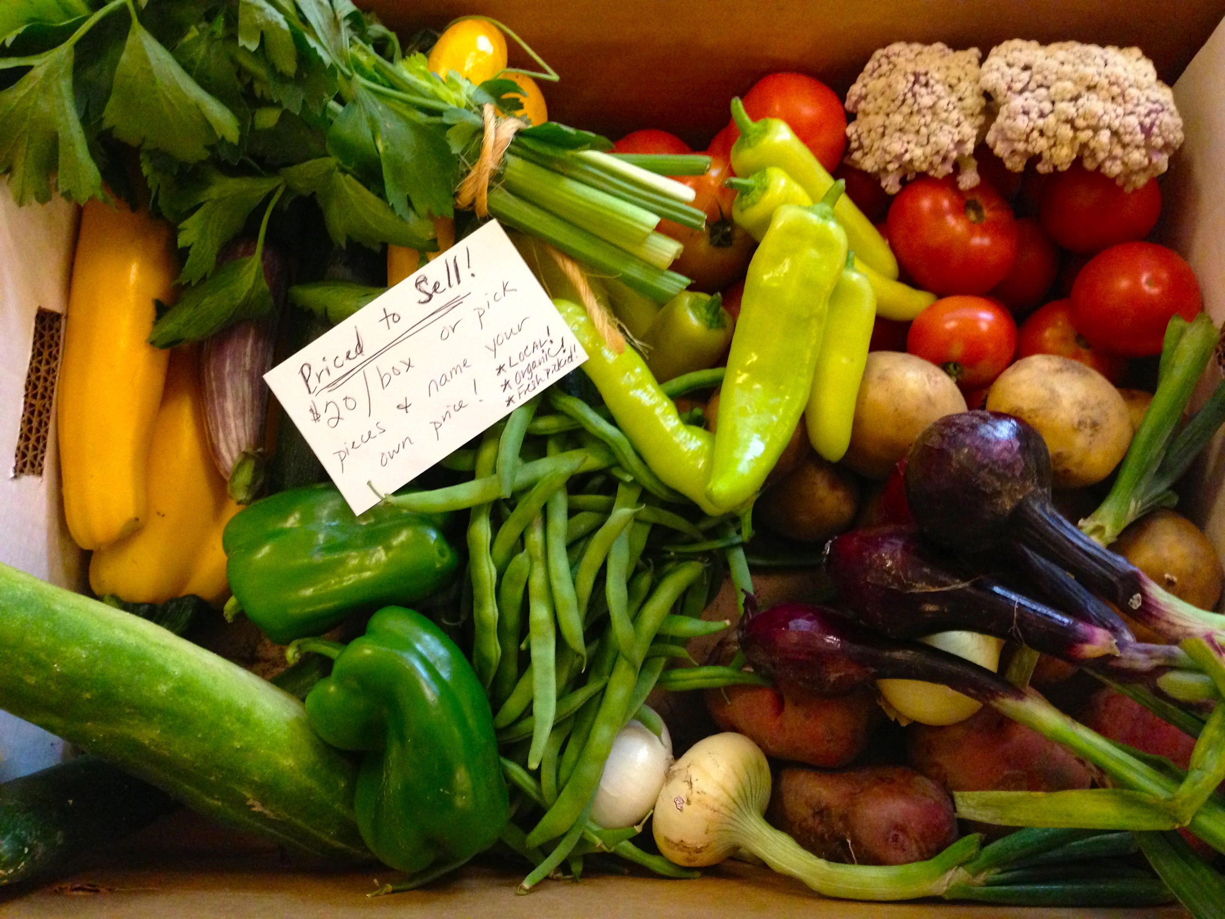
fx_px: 1168
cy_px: 460
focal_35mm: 33
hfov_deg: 55.4
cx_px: 612
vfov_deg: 42.9
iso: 400
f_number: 2.4
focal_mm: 4.13
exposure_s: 1/15
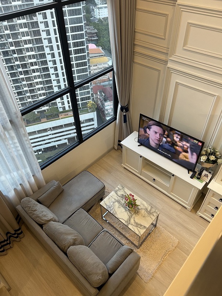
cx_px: 111
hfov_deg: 53.1
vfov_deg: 67.3
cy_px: 148
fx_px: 222
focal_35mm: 26
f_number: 1.5
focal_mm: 5.7
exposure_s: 1/50
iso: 125
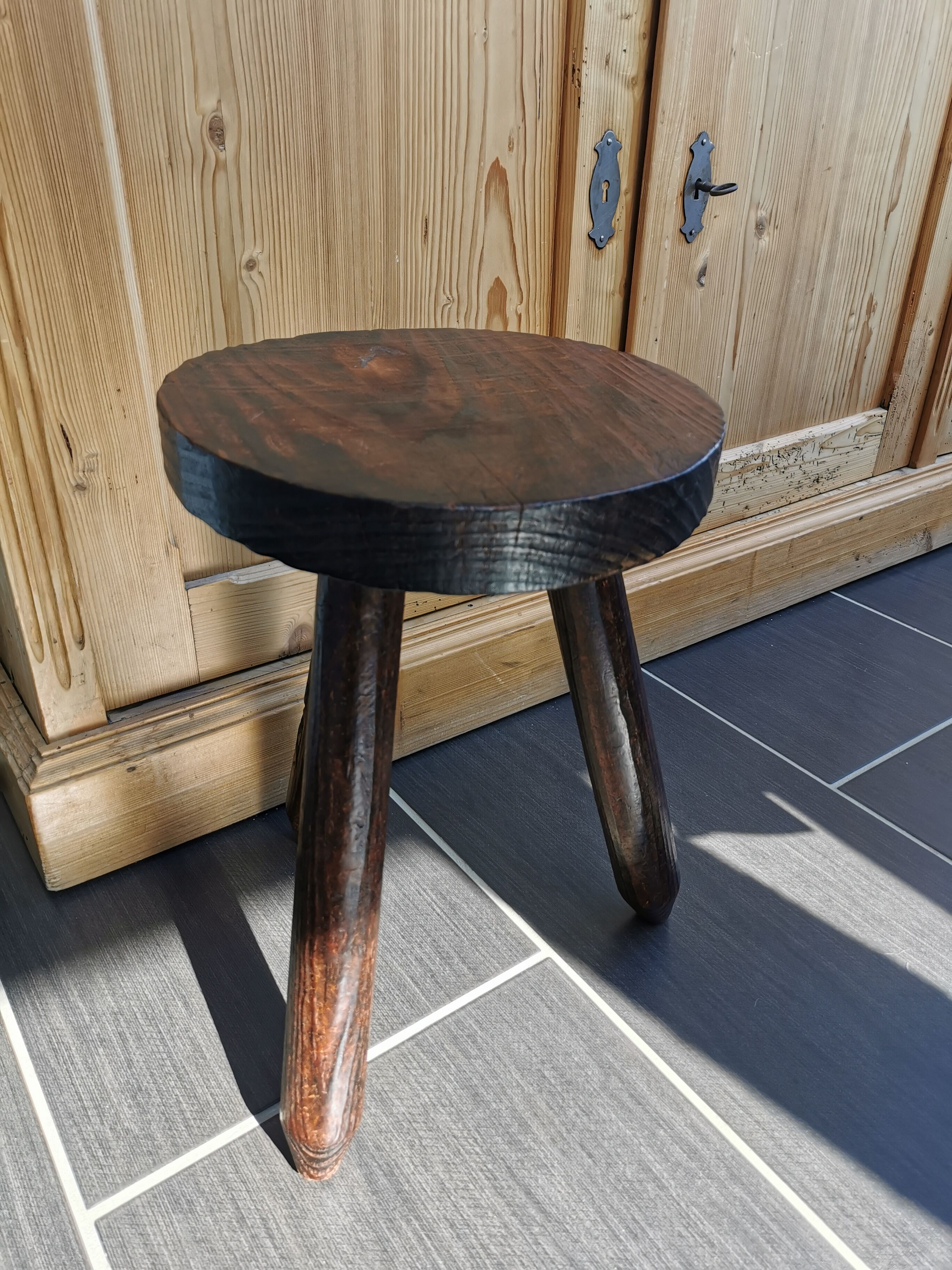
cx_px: 476
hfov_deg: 51.4
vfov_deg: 65.3
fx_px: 990
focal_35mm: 27
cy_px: 635
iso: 50
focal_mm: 5.58
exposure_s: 1/194
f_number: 1.8
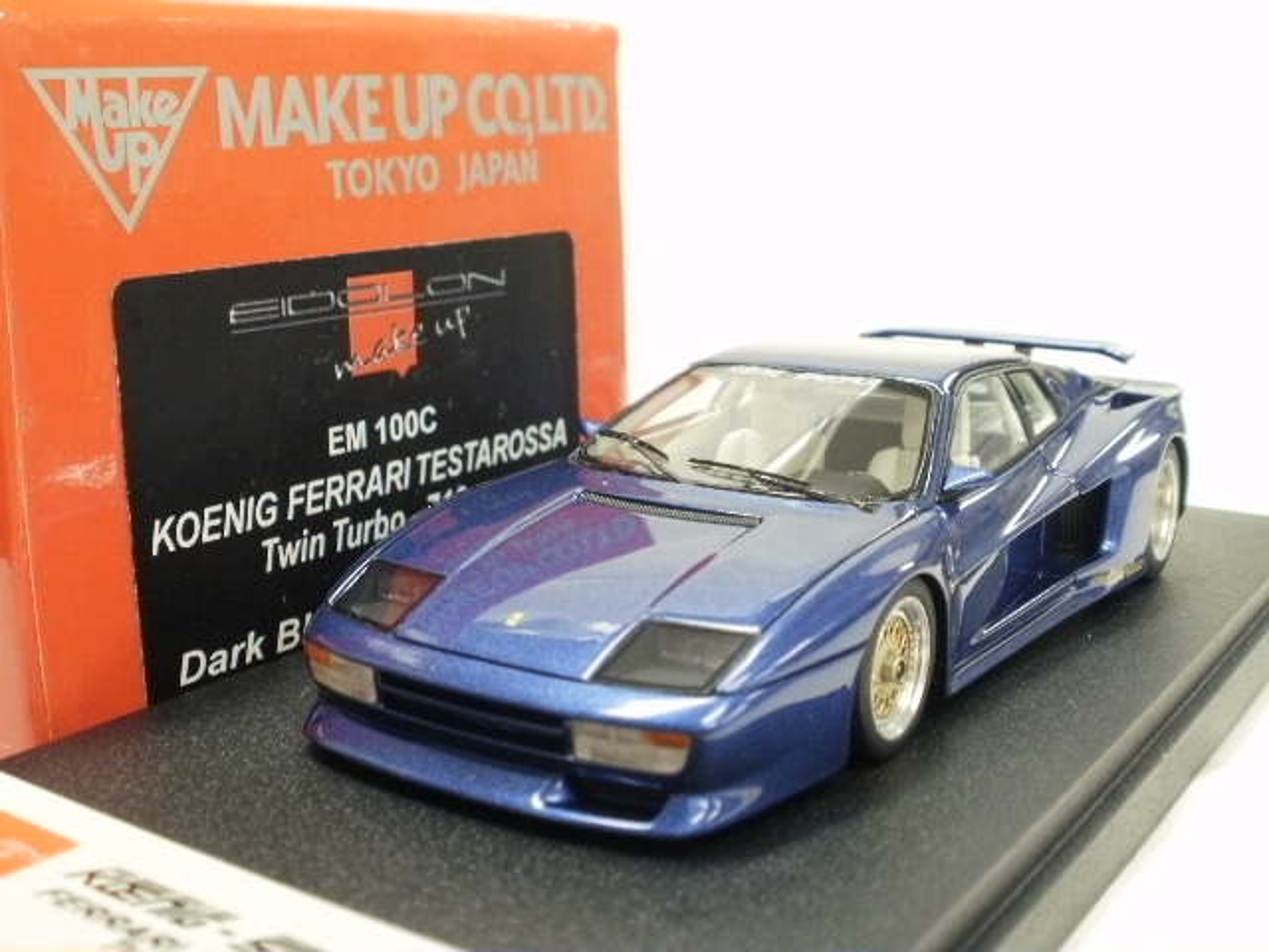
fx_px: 1613
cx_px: 634
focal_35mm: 44
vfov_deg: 32.9
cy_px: 476
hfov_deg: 42.9
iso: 125
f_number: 4
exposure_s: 1/6
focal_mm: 7.7
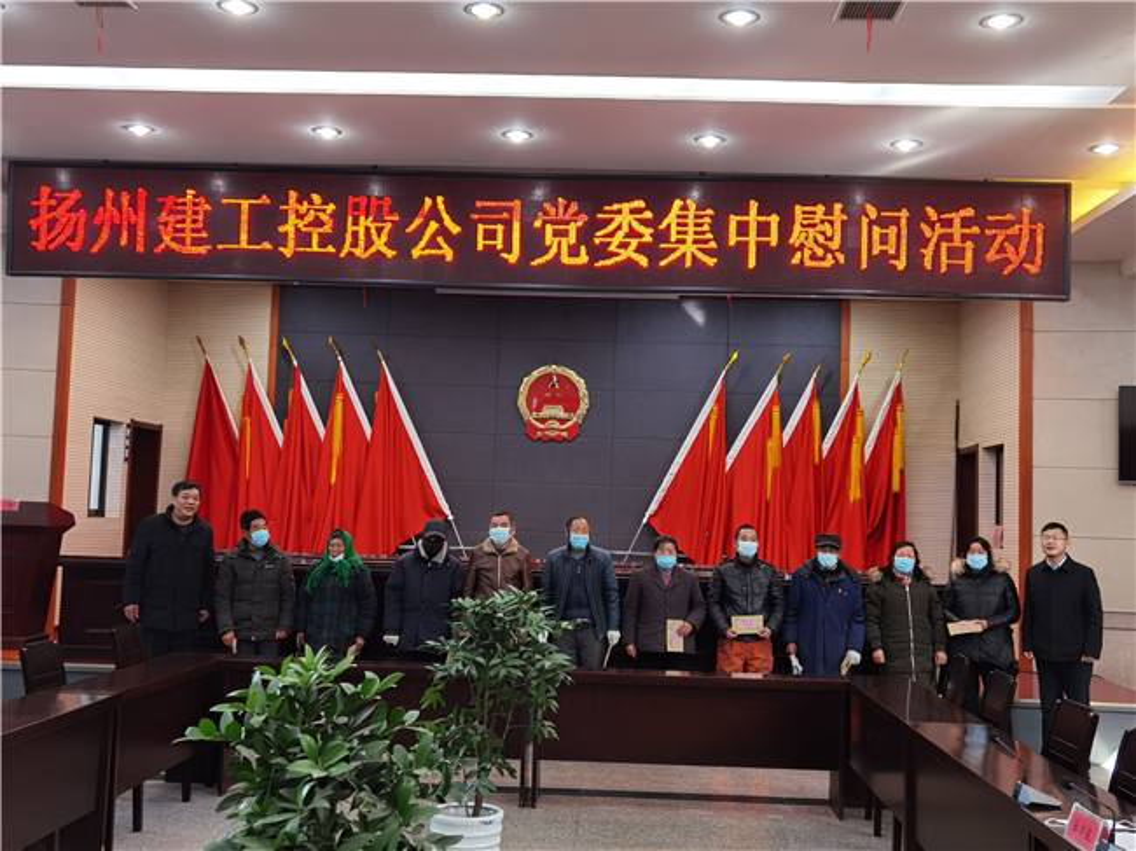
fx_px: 1279
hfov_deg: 47.9
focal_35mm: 39
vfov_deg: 36.8
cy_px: 426
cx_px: 568
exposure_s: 1/89.3
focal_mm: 6.71
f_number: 1.9
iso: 50
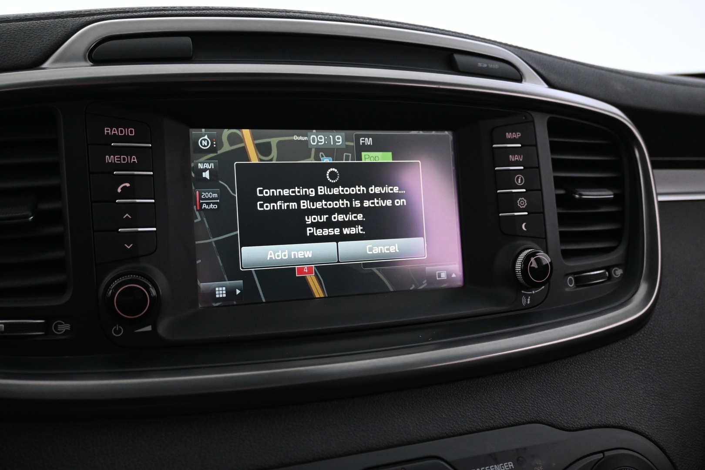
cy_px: 235
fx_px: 617
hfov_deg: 59.5
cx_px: 352
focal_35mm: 32
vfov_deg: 41.7
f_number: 4
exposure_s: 1/30
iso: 2500
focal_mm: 21
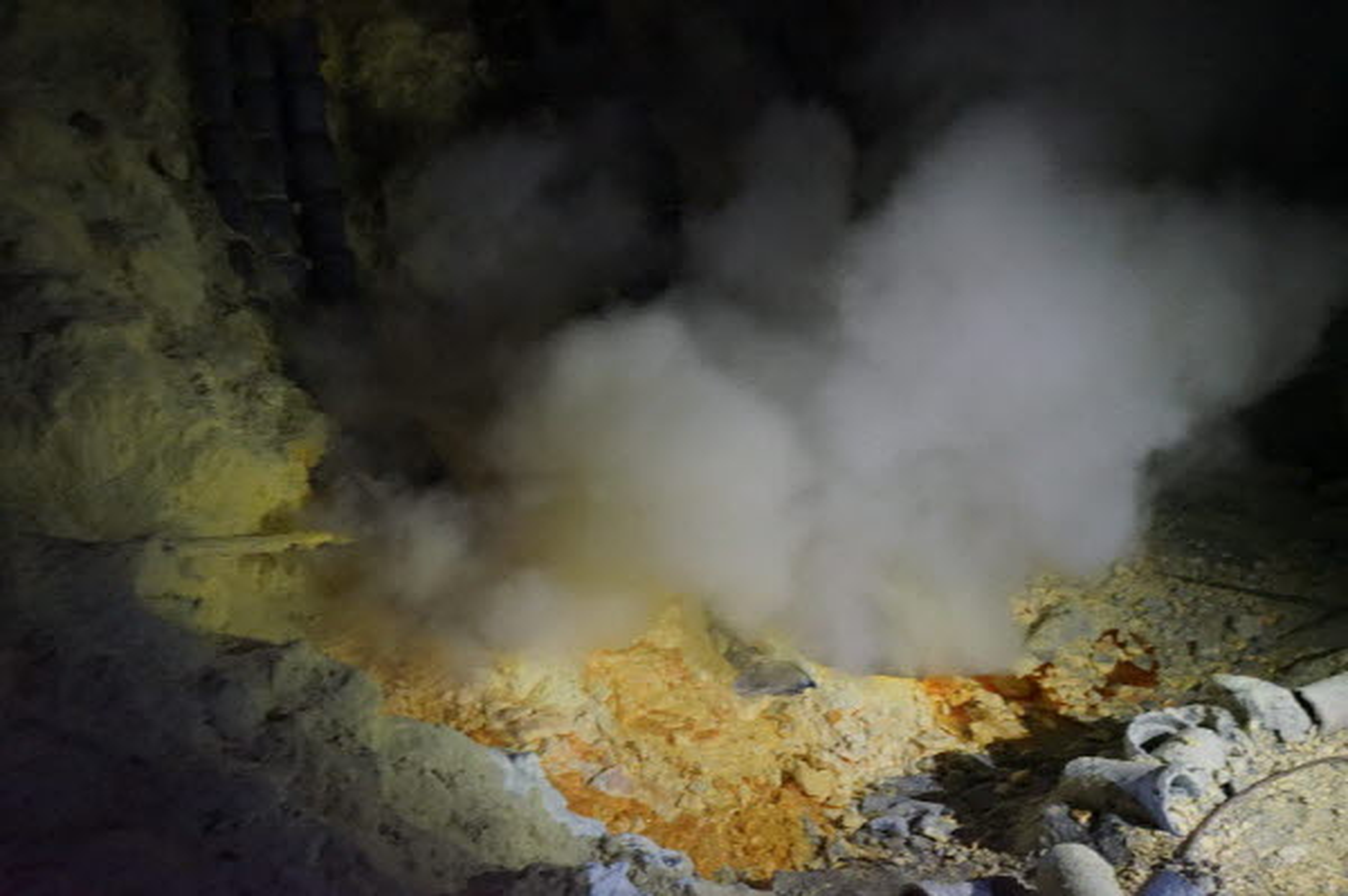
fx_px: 1048
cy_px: 448
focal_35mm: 28
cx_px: 674
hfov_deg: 65.5
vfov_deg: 46.3
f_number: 3.5
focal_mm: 28
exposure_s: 1/10
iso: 6400
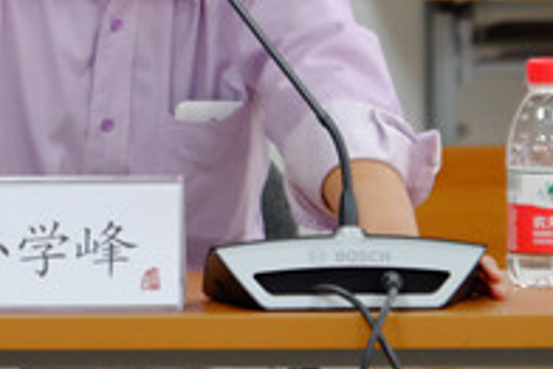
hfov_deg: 5.0
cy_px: -82
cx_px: 76
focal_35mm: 412
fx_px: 6333
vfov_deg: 3.3
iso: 3200
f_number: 5.6
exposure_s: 1/60
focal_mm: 110
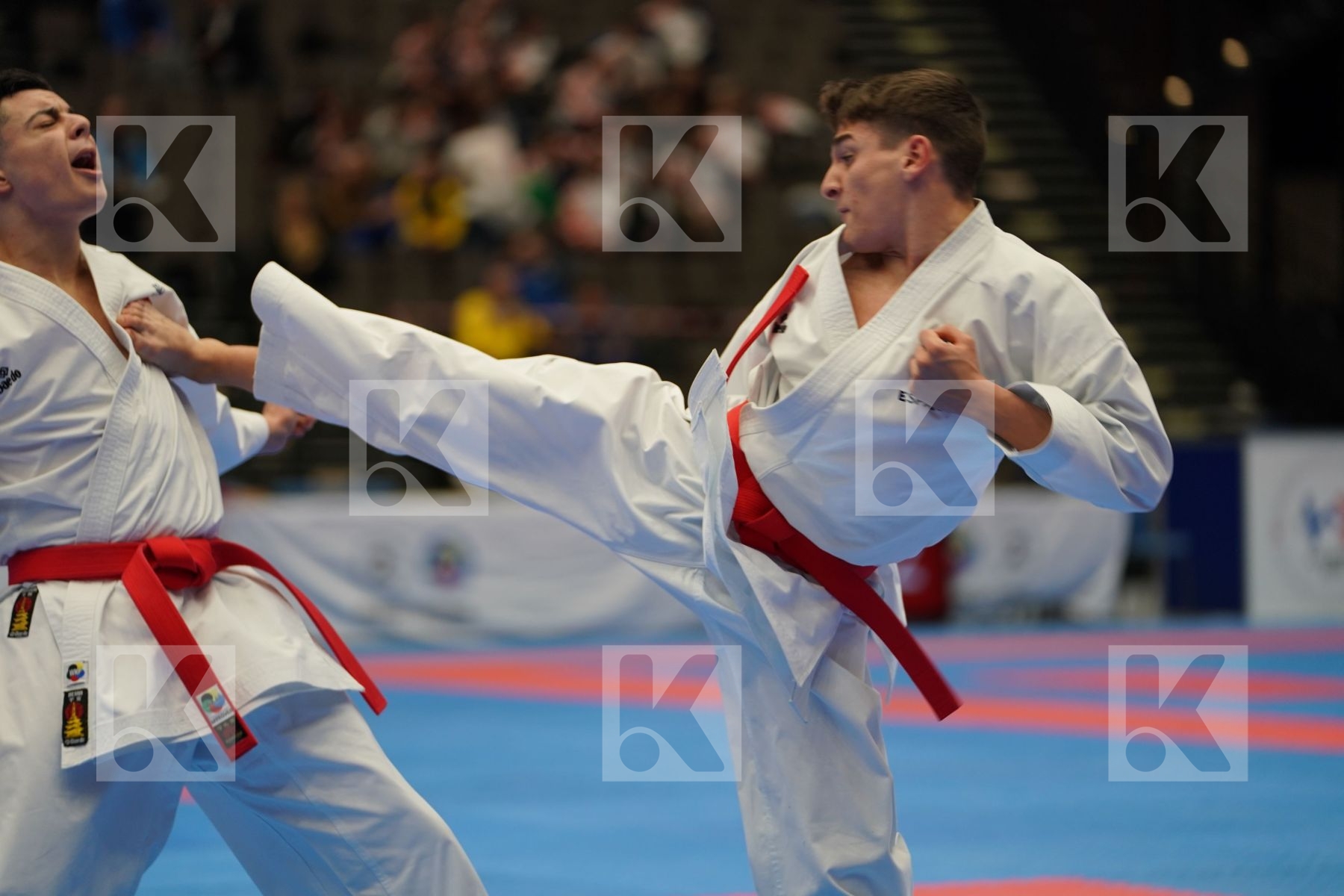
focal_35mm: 150
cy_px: 448
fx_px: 5600
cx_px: 672
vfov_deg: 9.1
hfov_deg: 13.7
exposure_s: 1/500
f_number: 2.8
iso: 800
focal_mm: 150
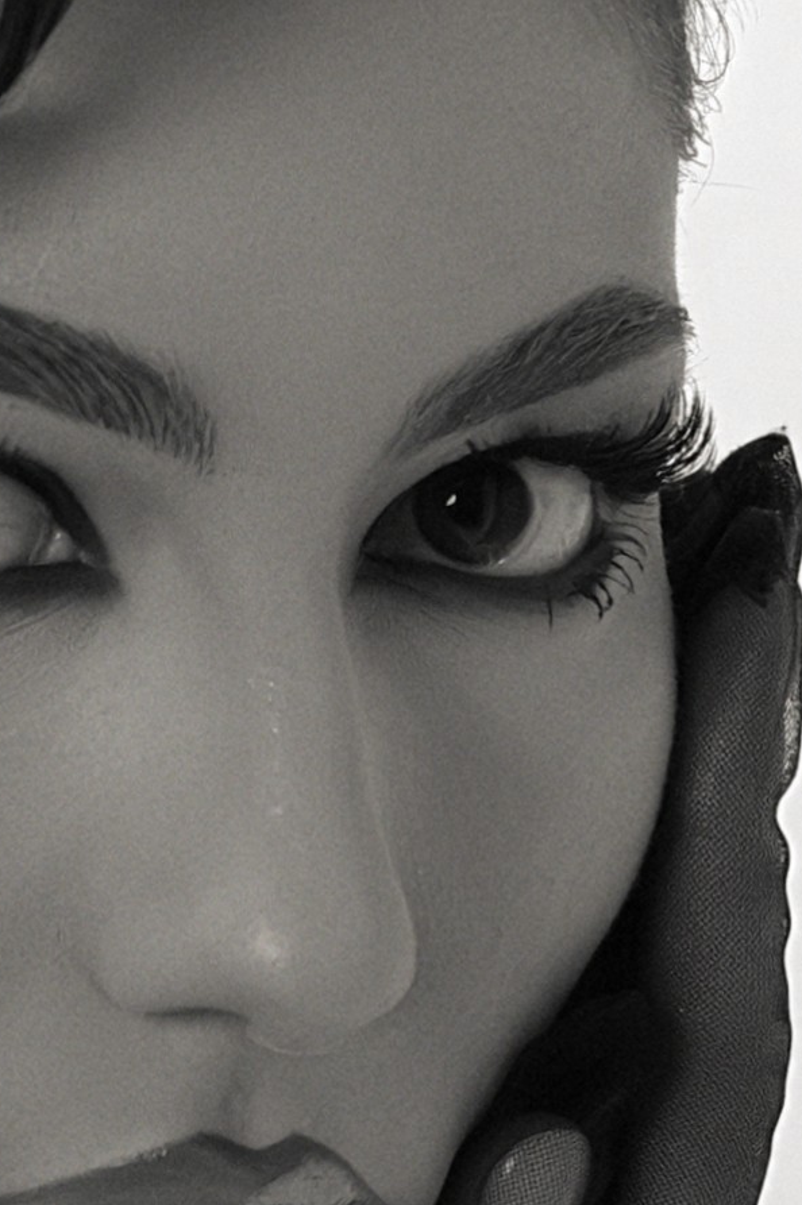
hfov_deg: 1.9
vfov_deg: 2.9
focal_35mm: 711
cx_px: -328
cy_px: 1445
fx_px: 23794
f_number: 5.6
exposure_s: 1/200
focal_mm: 105
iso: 4000
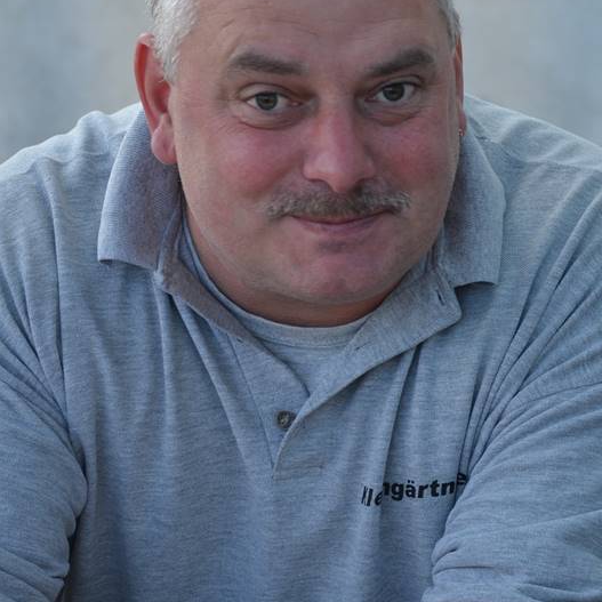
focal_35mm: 193
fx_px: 3797
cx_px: 302
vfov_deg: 9.1
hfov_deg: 9.1
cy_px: 227
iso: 200
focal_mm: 100
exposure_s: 1/125
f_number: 5.6
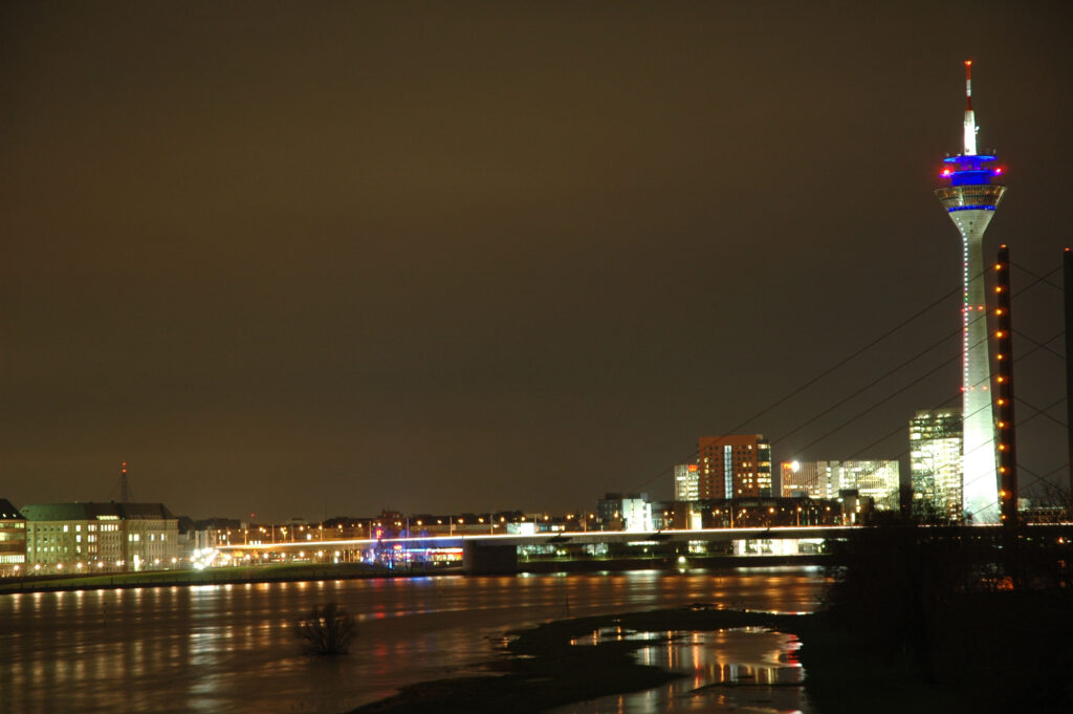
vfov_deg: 14.0
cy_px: 357
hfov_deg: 20.9
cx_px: 536
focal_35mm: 98
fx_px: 2904
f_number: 4.5
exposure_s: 8
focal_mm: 65
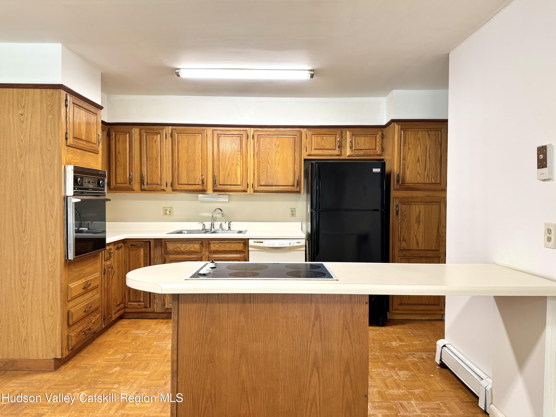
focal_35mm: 24
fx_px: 385
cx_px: 278
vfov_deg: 56.8
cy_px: 208
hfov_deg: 71.6
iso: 125
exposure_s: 1/60
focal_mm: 6.76
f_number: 1.78
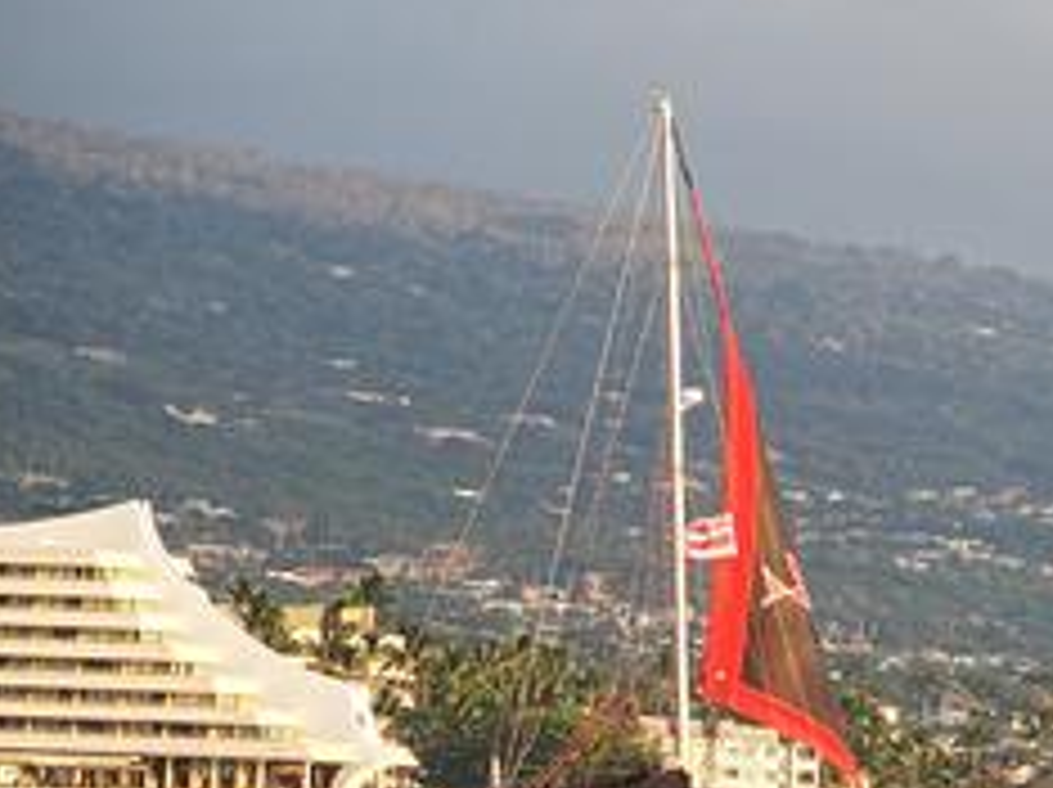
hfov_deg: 5.8
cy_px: 648
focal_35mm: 342
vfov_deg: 4.3
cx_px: 630
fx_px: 10393
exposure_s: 1/320
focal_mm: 42.5
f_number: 2.8
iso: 100
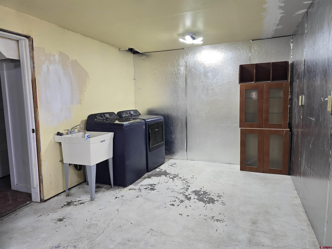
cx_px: 166
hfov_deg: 73.9
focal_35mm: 23
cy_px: 124
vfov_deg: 58.9
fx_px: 221
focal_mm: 6.3
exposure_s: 1/60
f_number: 1.7
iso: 50
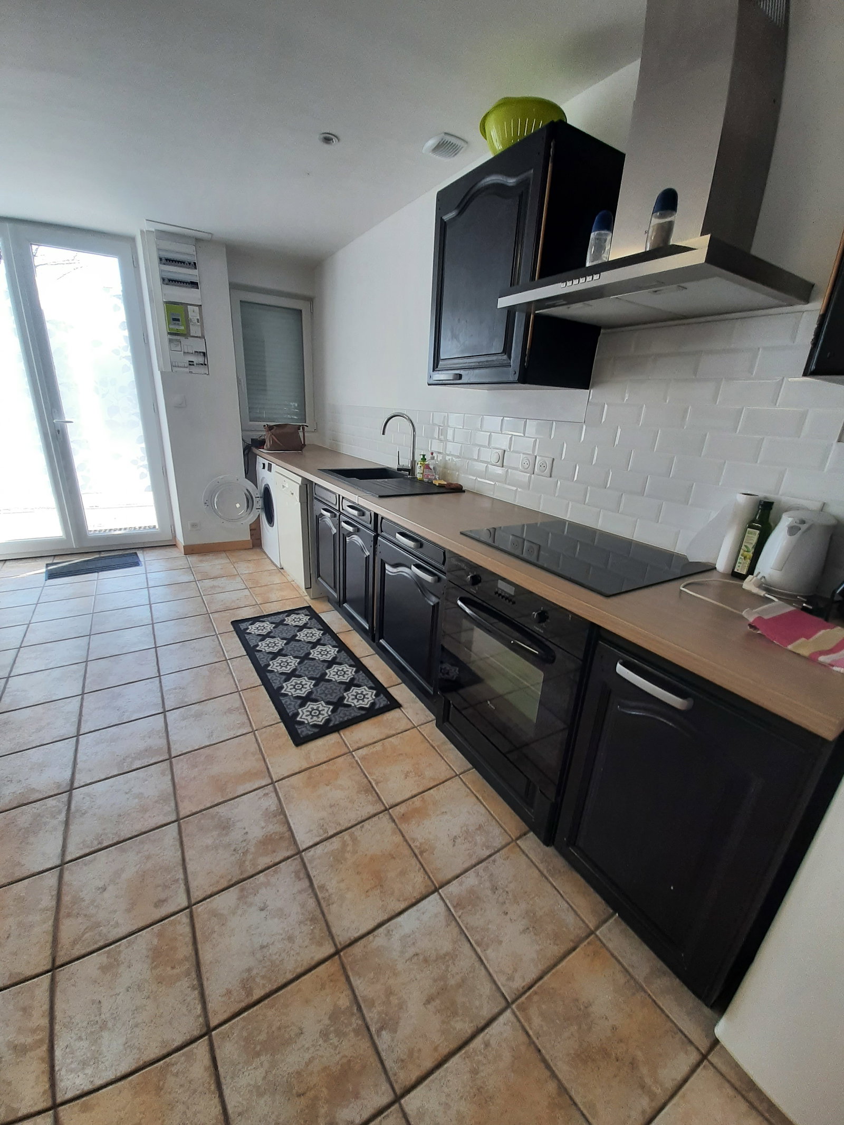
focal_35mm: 13
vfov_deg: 106.2
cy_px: 562
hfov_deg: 89.9
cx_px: 422
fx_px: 423
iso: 40
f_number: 2.2
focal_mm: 1.42
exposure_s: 1/50
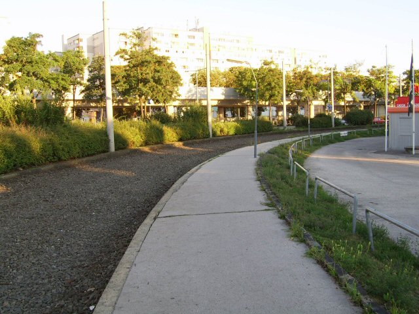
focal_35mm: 38
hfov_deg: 49.0
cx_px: 210
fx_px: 460
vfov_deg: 37.7
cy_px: 157
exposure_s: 1/100
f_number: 4.5
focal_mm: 7.8
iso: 50
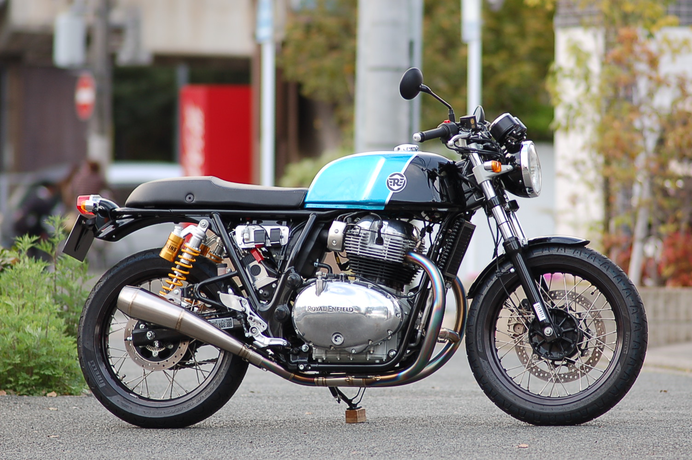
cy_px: 230
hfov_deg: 7.6
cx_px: 346
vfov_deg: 5.1
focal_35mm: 270
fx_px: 5185
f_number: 3.2
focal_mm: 180
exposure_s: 1/80
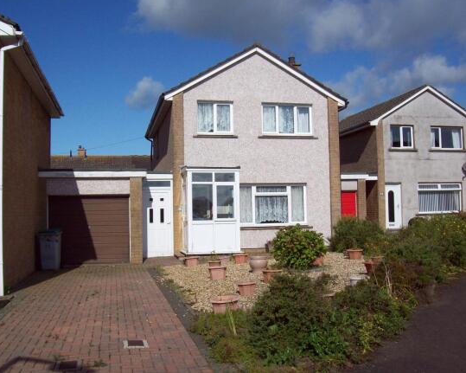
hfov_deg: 47.9
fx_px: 524
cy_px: 185
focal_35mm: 38
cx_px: 215
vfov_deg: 39.1
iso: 80
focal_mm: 6
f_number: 4.8
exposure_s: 1/1401
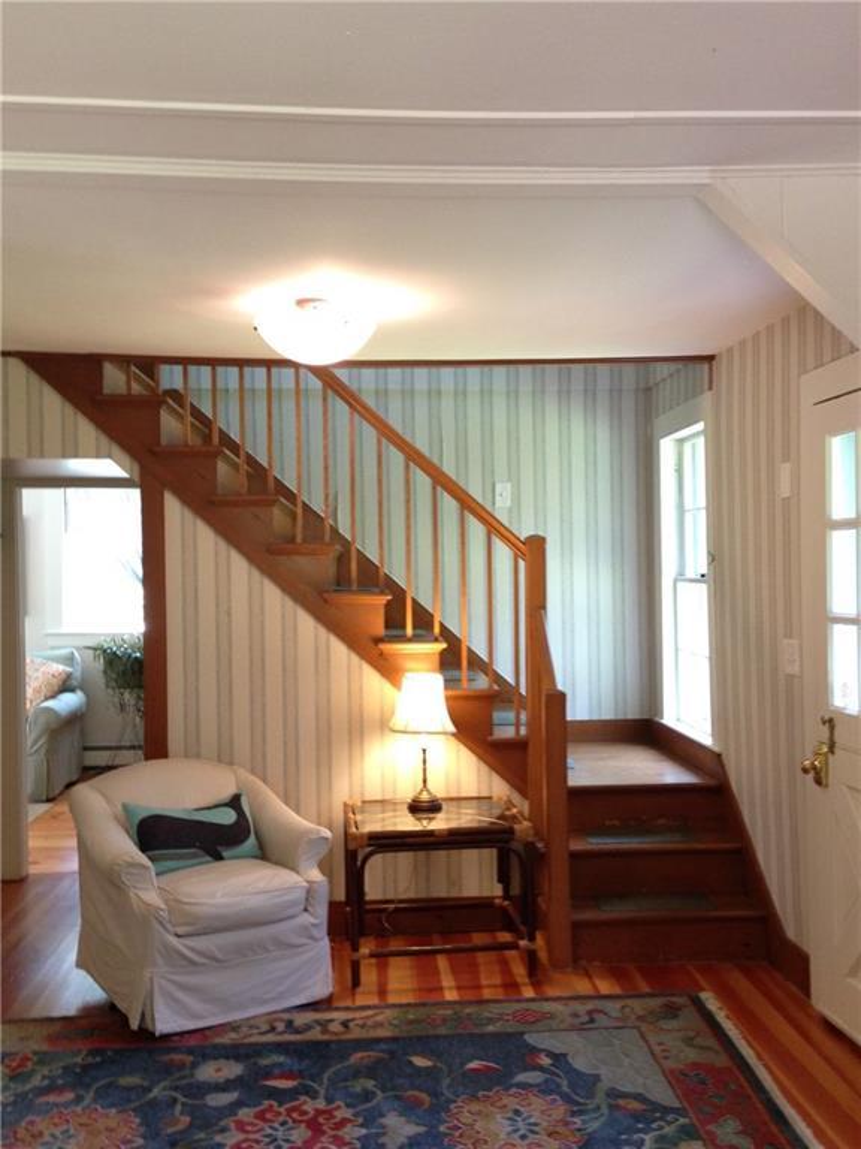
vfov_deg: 55.4
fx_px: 1094
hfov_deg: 42.9
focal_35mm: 33
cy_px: 574
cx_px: 430
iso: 125
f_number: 2.4
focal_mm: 4.12
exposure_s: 1/20
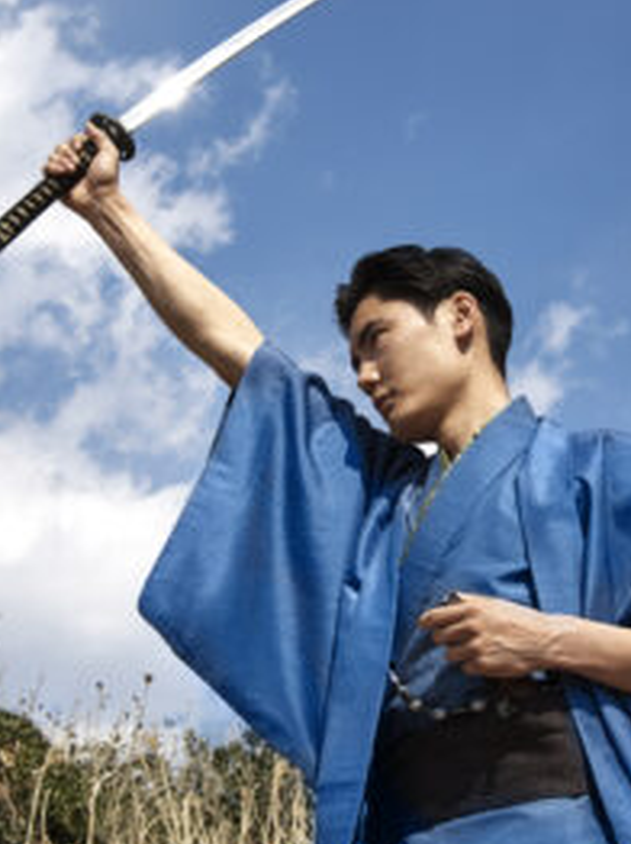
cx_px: 343
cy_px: 419
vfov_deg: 24.7
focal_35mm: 79
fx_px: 1923
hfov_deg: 18.6
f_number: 8
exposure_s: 1/500
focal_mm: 35
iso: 100
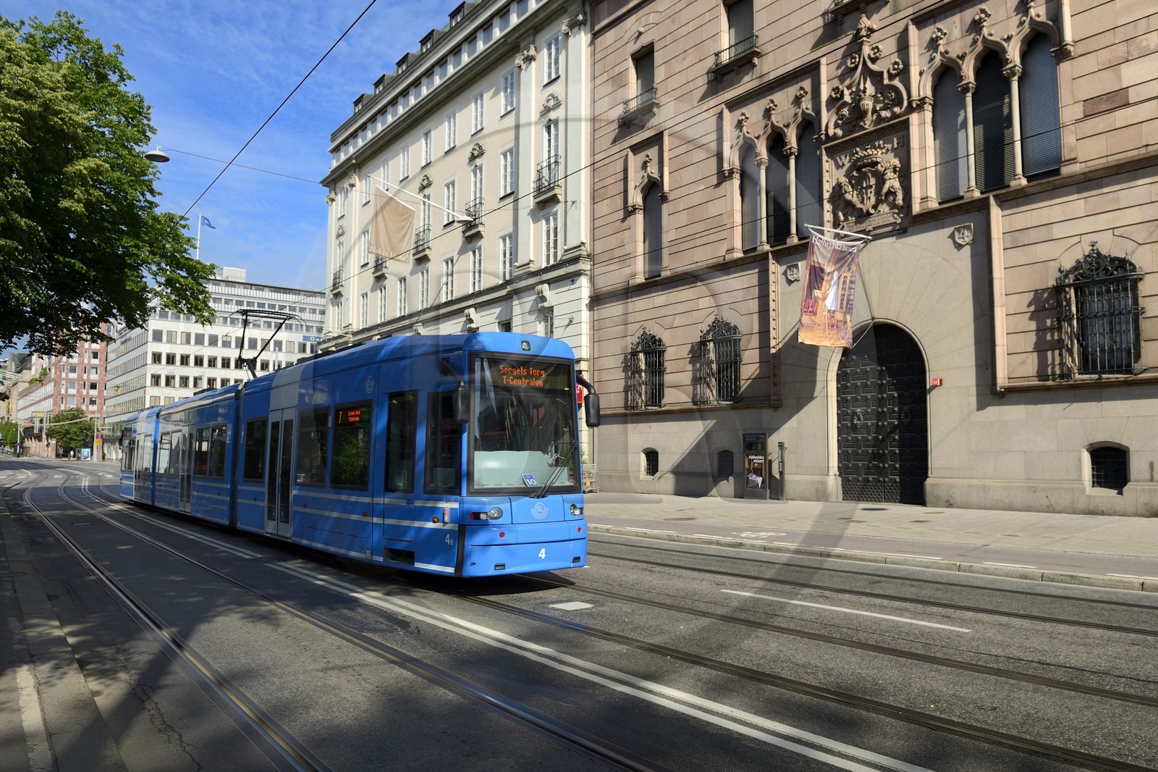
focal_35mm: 24
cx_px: 579
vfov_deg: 53.1
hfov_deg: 73.8
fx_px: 772
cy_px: 386
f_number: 7.1
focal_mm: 24
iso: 200
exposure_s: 1/500
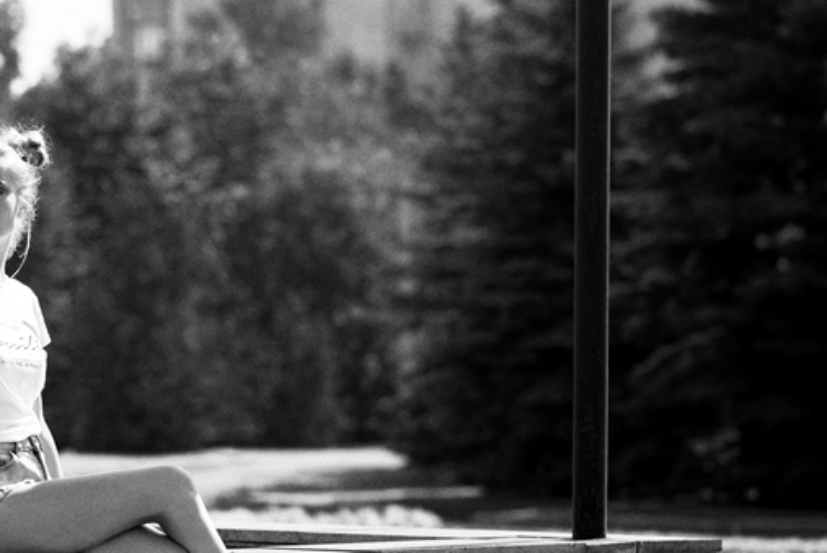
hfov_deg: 10.1
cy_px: 306
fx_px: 4621
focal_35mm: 201
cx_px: -20
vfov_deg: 6.8
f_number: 2.8
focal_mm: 85
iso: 100
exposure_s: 1/4000
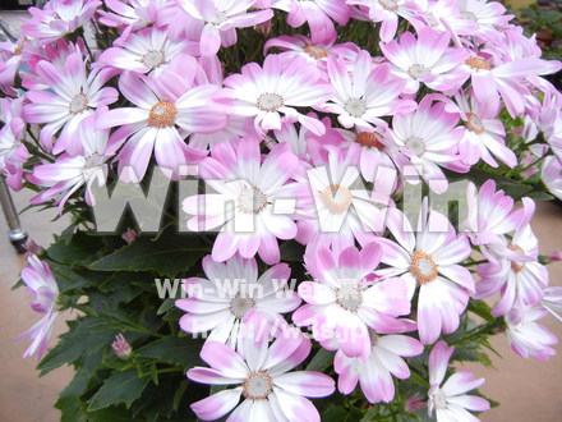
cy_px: 211
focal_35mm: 30
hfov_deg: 60.0
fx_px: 487
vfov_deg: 46.8
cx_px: 281
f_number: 3.5
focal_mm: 5.4
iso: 160
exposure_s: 1/185
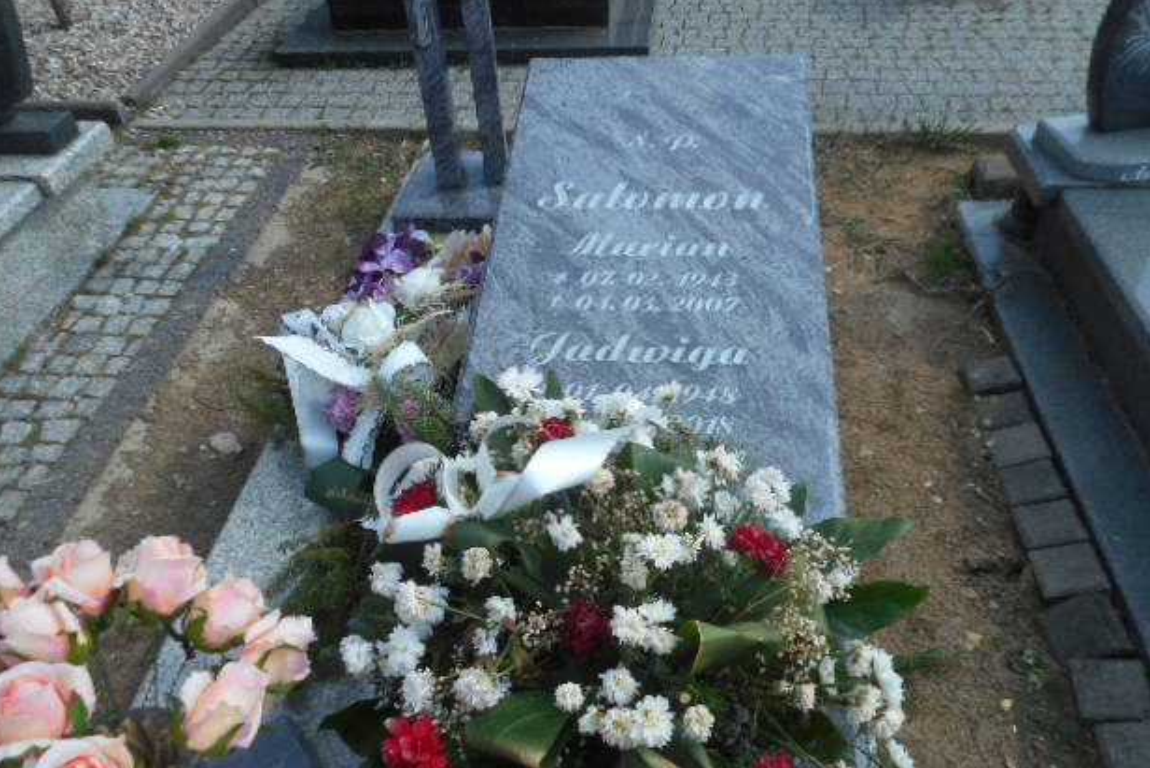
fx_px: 863
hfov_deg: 67.4
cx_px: 586
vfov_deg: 47.9
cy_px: 411
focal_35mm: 27
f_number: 3.7
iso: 80
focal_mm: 4.5
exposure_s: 1/640
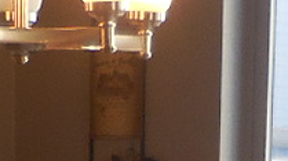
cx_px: 193
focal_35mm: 209
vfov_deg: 5.4
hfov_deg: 10.3
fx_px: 1594
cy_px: 486
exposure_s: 1/60
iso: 125
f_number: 3.3
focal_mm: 4.5
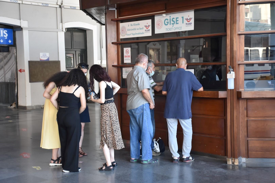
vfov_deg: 22.6
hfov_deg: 33.4
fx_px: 458
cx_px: 138
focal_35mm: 60
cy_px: 92
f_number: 5
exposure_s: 1/100
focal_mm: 40
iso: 1000
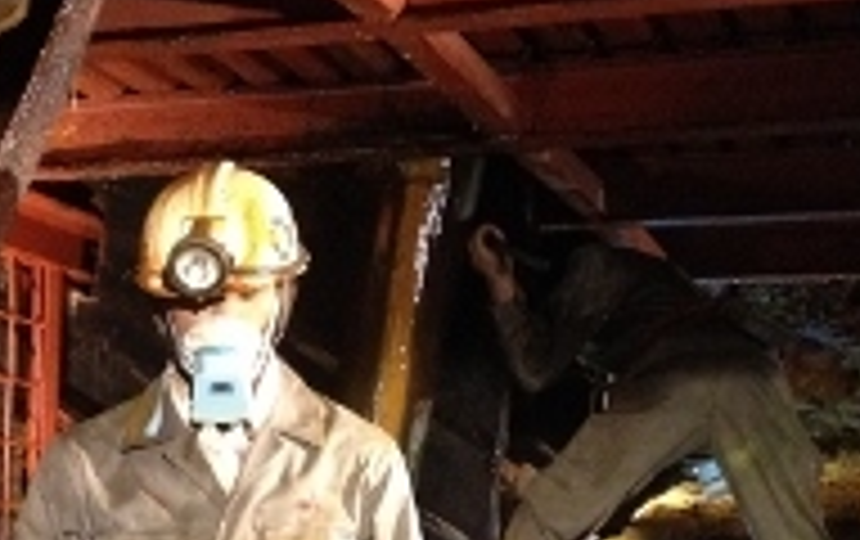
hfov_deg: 21.1
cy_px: 695
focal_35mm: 97
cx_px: 144
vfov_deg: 13.1
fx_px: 2277
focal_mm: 4.28
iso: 500
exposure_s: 1/15
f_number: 2.4
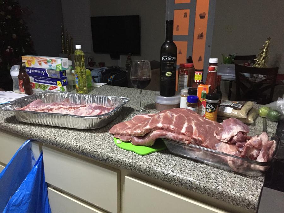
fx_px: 238
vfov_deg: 48.2
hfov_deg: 61.7
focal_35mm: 29
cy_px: 106
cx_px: 142
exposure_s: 1/15
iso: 320
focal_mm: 4.15
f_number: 2.2
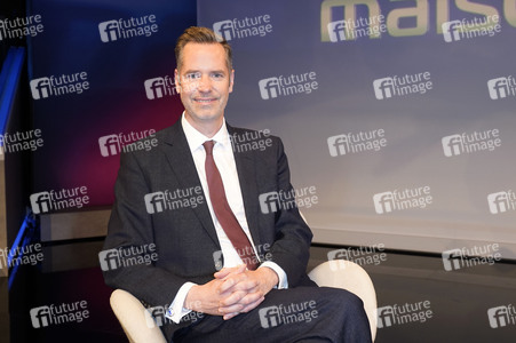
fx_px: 530
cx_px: 258
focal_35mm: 37
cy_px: 172
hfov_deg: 51.9
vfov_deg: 35.9
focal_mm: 37
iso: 2000
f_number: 5.6
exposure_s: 1/160
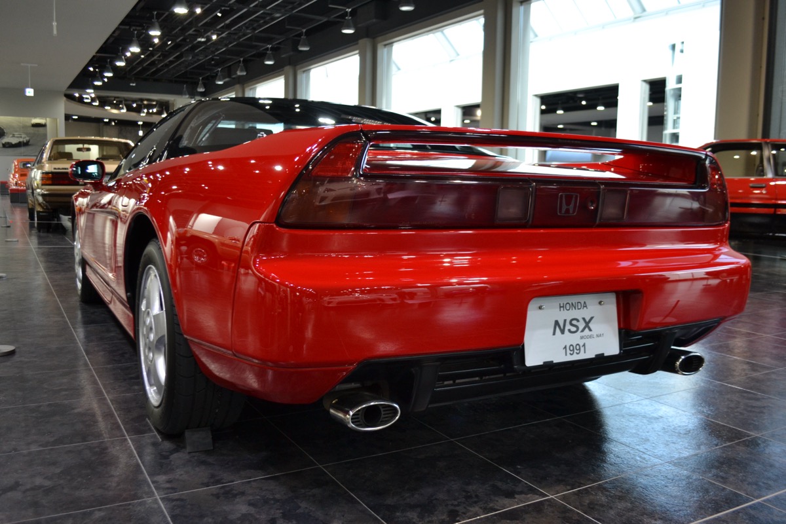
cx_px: 393
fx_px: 655
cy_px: 262
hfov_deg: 61.9
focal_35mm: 30
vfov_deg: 43.6
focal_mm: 20
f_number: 3.8
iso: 560
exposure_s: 1/60
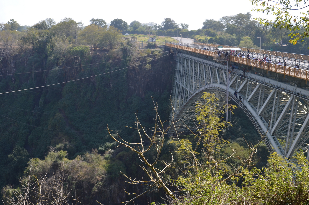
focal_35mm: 52
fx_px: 450
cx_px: 154
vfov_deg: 25.6
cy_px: 102
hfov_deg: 37.9
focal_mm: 35
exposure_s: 1/250
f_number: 8
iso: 200
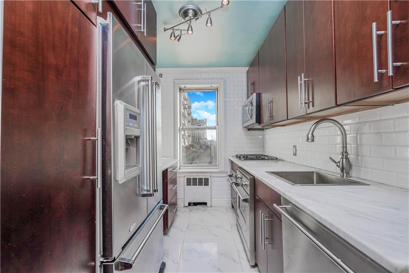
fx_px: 182
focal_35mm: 16
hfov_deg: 96.8
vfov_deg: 73.7
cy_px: 136
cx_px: 204
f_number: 6.3
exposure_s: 1/100
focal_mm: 16
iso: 100
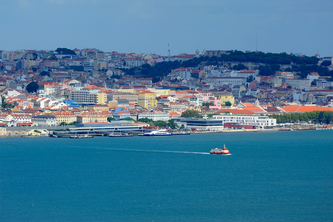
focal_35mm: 300
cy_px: 111
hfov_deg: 6.9
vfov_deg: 4.6
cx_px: 166
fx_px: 2773
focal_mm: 300
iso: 200
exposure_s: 1/400
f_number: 10
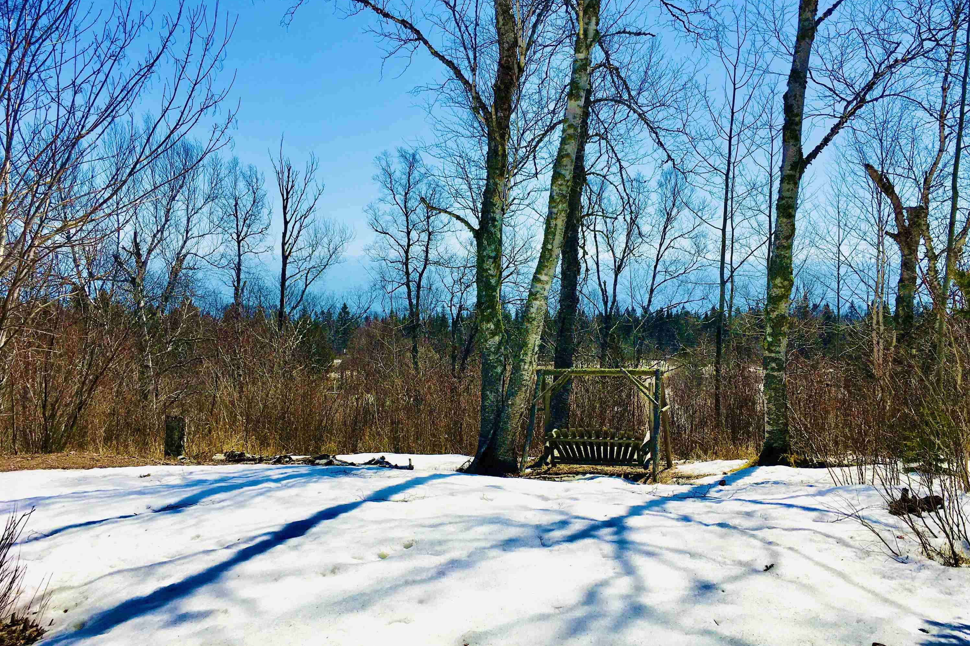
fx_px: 835
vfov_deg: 42.3
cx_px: 493
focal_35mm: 31
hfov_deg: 60.3
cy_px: 343
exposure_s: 1/4049
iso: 25
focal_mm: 4.15
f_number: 2.2
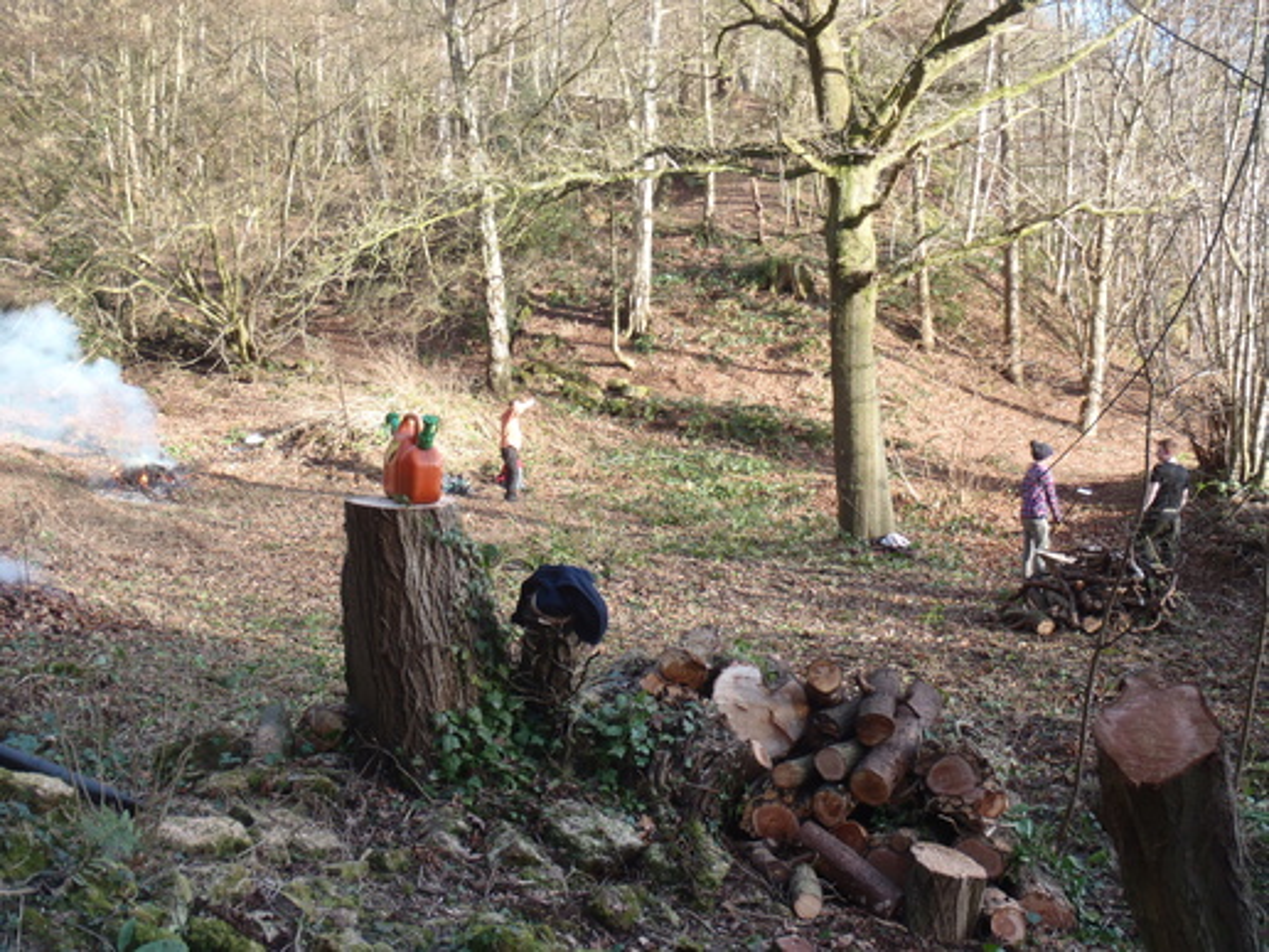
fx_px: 1320
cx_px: 634
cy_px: 476
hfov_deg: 51.4
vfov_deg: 39.7
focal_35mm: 36
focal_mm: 6.45
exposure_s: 1/40
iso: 80
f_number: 4.5
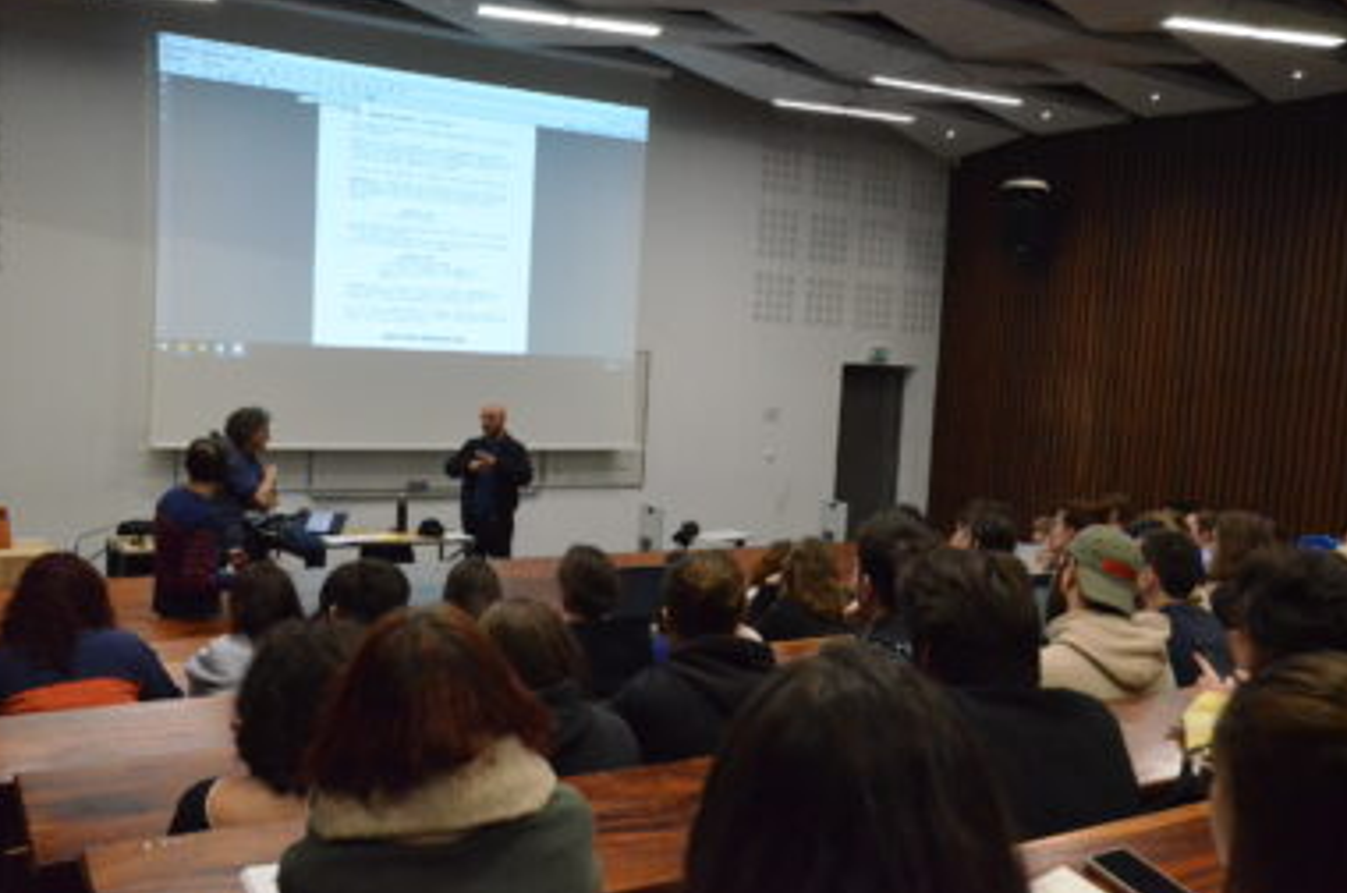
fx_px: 1270
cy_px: 443
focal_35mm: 34
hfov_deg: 55.9
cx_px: 661
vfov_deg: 38.8
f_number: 7.1
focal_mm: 22
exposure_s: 1/200
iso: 6400
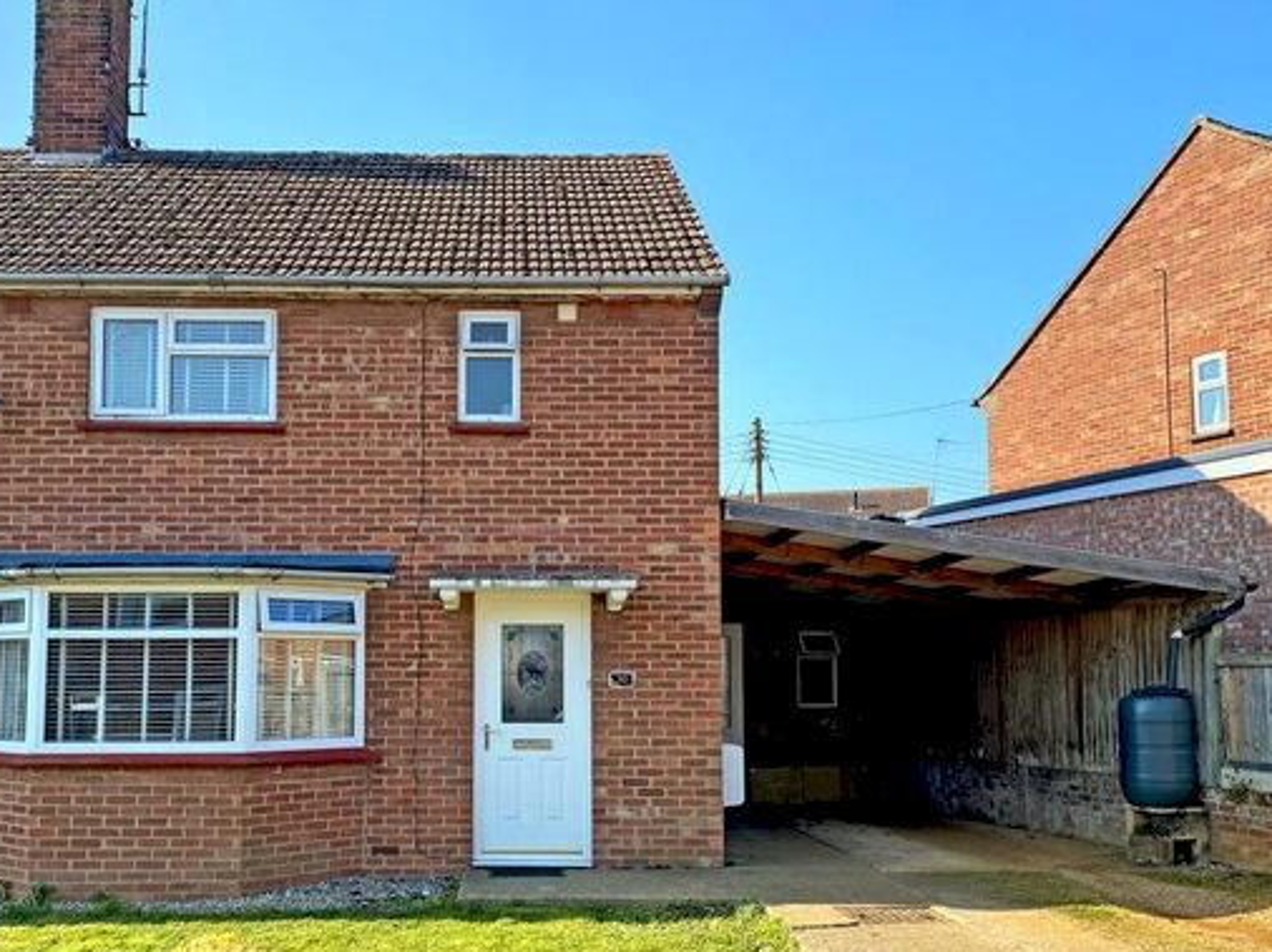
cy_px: 576
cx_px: 523
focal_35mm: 36
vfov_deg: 39.4
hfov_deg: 51.1
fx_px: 1322
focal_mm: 4.25
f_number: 1.8
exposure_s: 1/1447
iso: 32
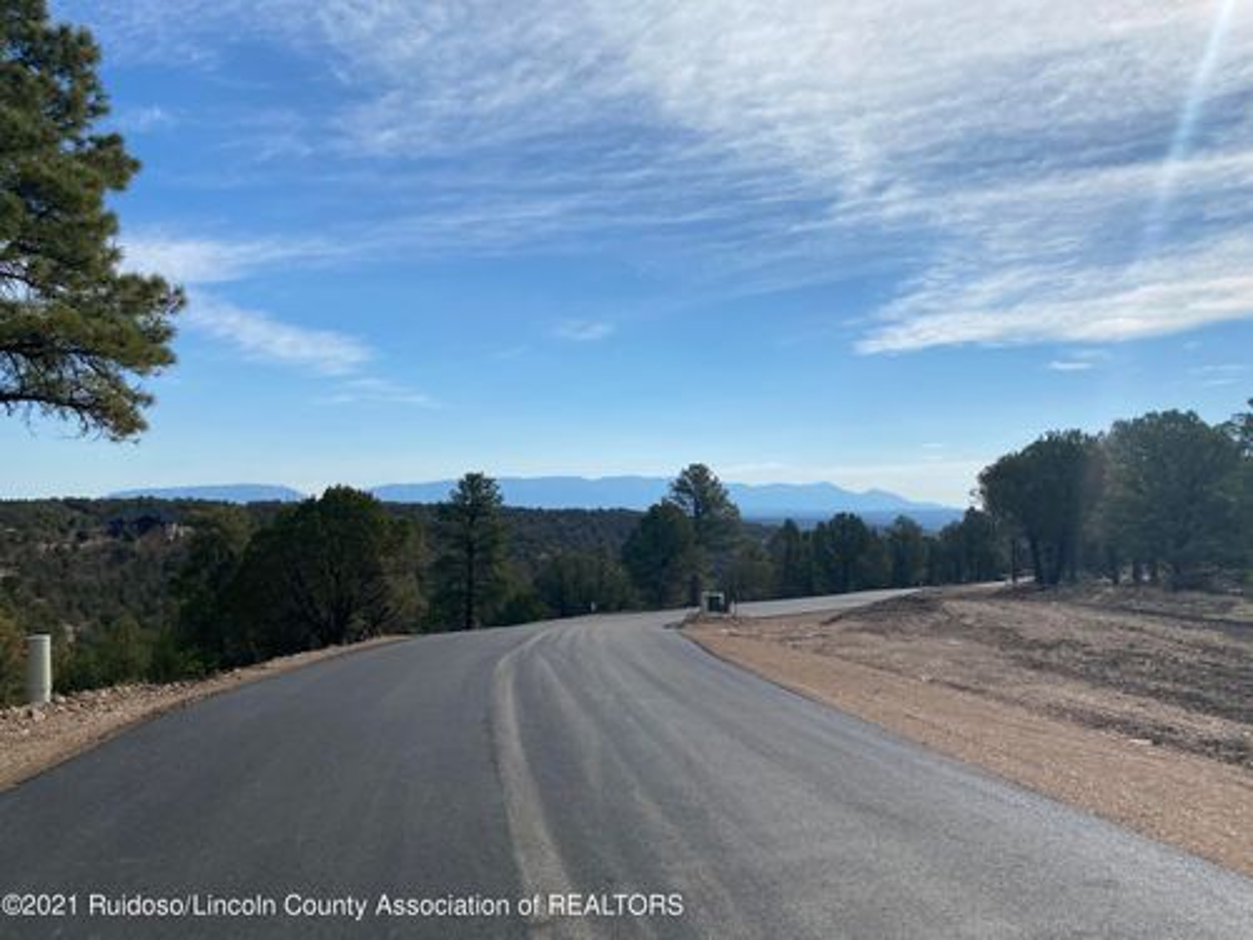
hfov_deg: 67.3
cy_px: 470
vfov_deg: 53.1
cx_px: 626
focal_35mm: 26
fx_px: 941
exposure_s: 1/6061
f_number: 1.8
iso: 32
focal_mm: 4.25
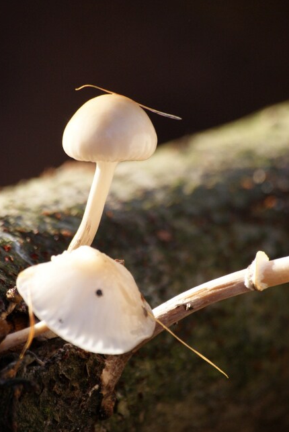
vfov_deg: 4.3
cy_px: 227
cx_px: 140
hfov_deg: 2.9
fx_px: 5779
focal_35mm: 481
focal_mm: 300
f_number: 9
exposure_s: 1/160
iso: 400
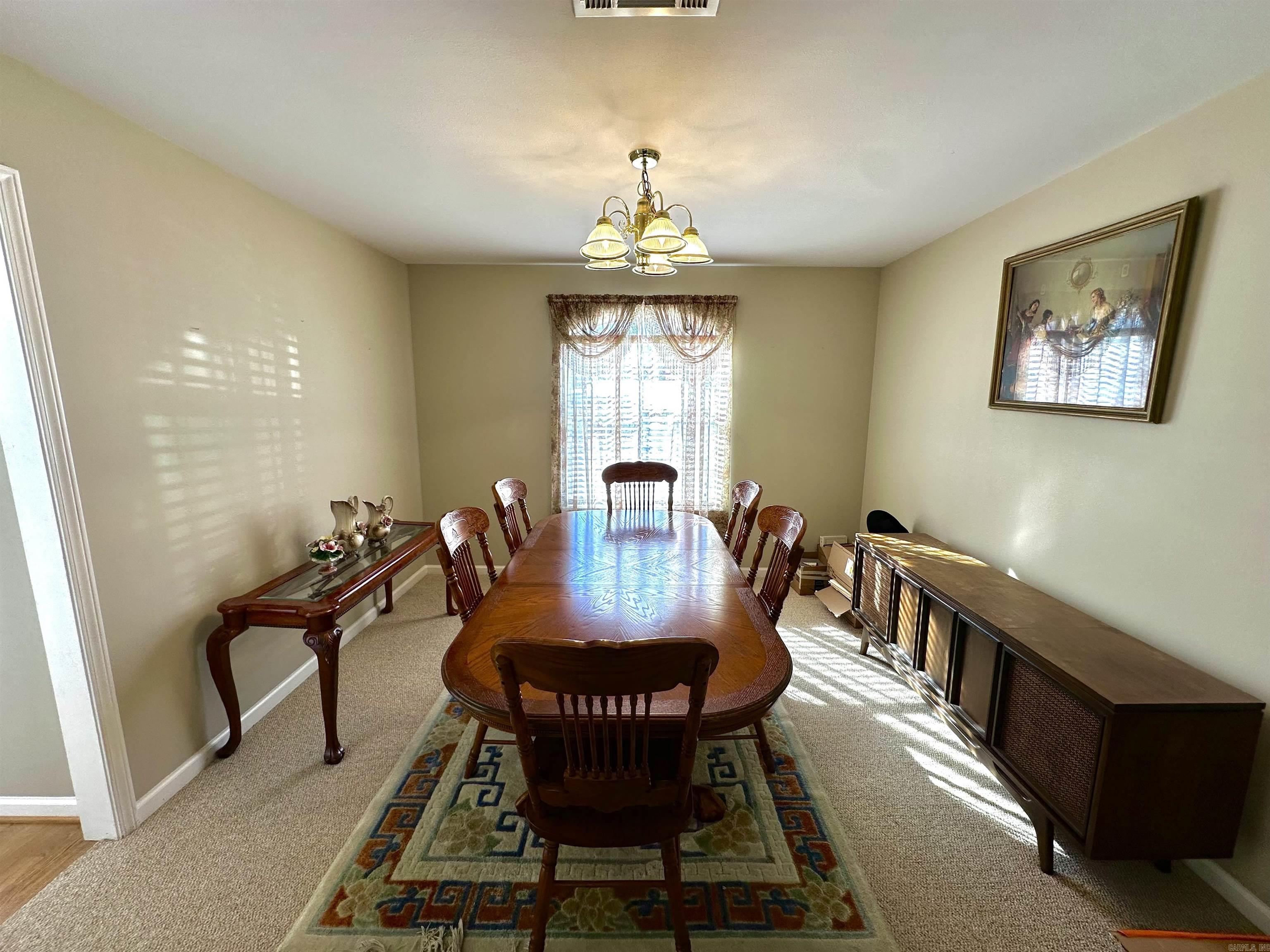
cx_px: 635
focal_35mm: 14
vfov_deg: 85.7
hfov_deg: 102.1
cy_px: 476
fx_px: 514
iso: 50
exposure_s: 1/120
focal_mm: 2.22
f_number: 2.2
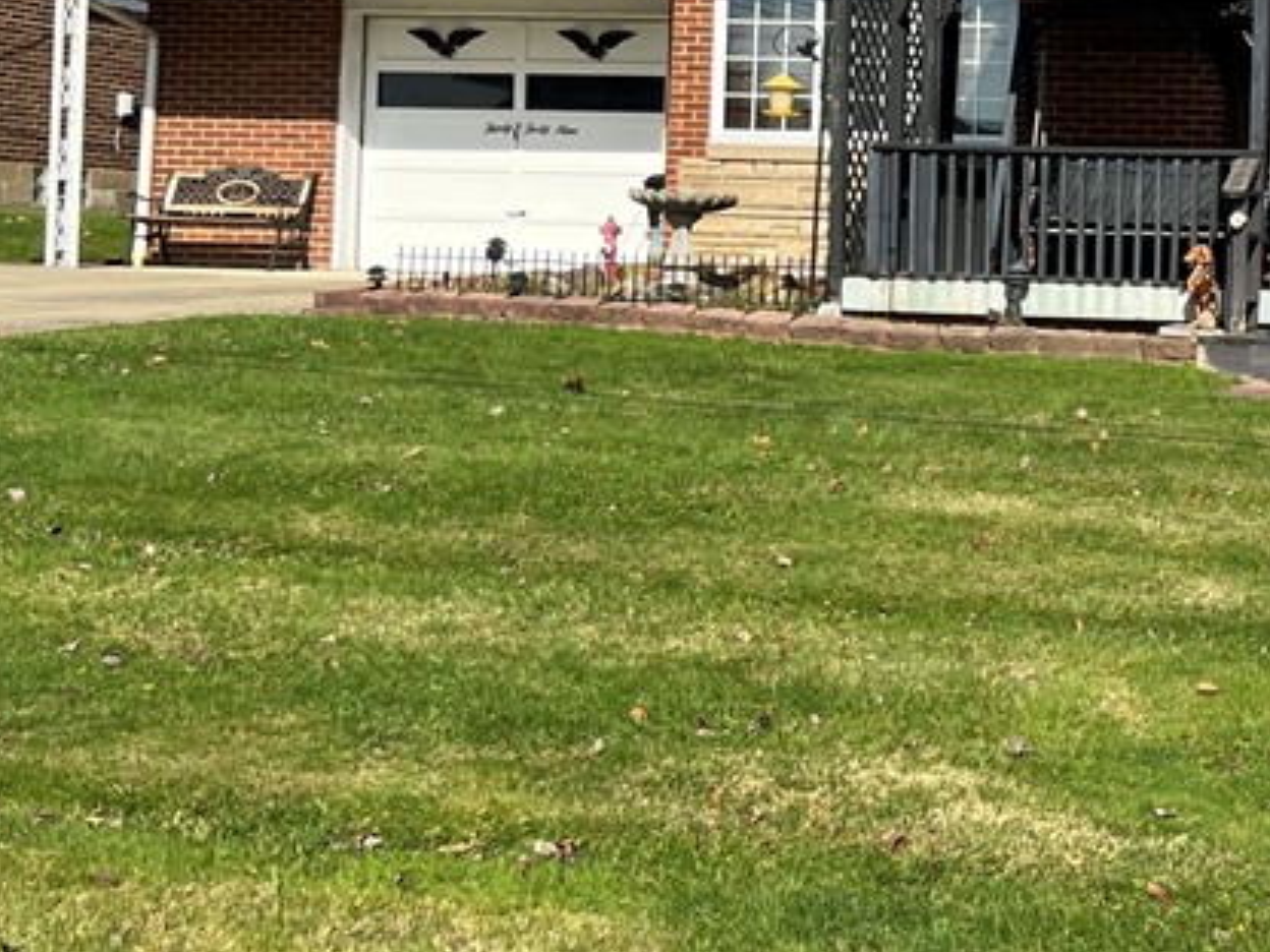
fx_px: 2348
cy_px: 198
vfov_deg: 22.6
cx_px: 1429
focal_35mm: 64
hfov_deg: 27.5
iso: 50
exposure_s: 1/3215
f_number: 1.6
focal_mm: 5.1
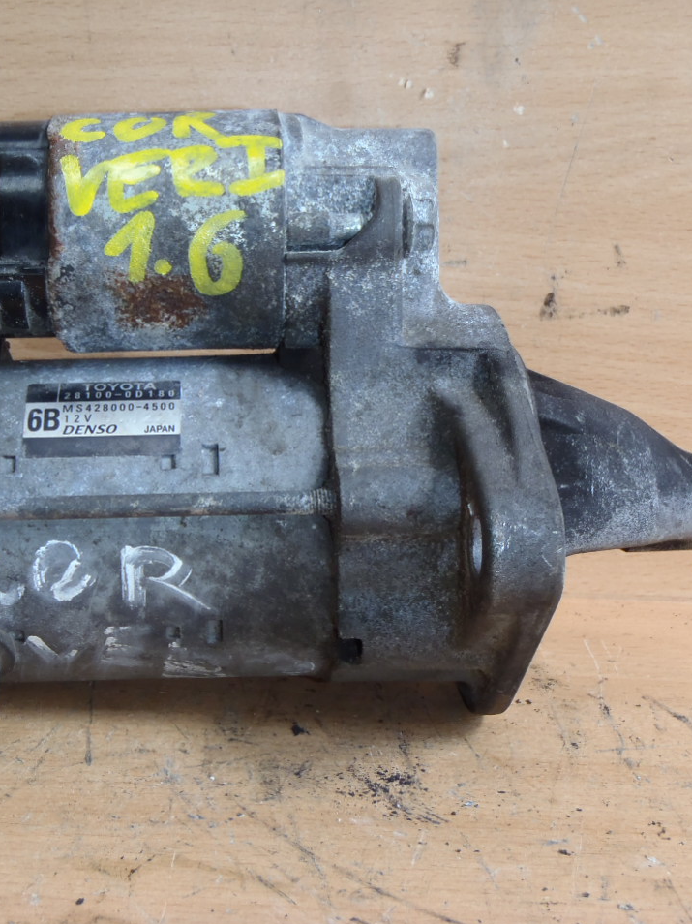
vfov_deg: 37.5
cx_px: 207
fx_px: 1360
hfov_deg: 28.3
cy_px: 464
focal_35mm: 51
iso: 100
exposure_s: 1/40
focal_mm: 6.83
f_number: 4.6
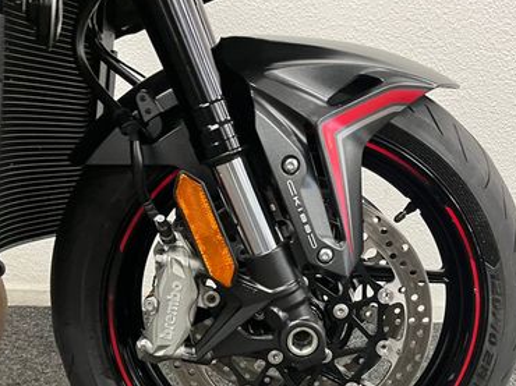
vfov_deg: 31.5
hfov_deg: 41.8
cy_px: 297
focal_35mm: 45
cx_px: 322
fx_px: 670
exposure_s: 1/50
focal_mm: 5.1
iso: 320
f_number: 1.6
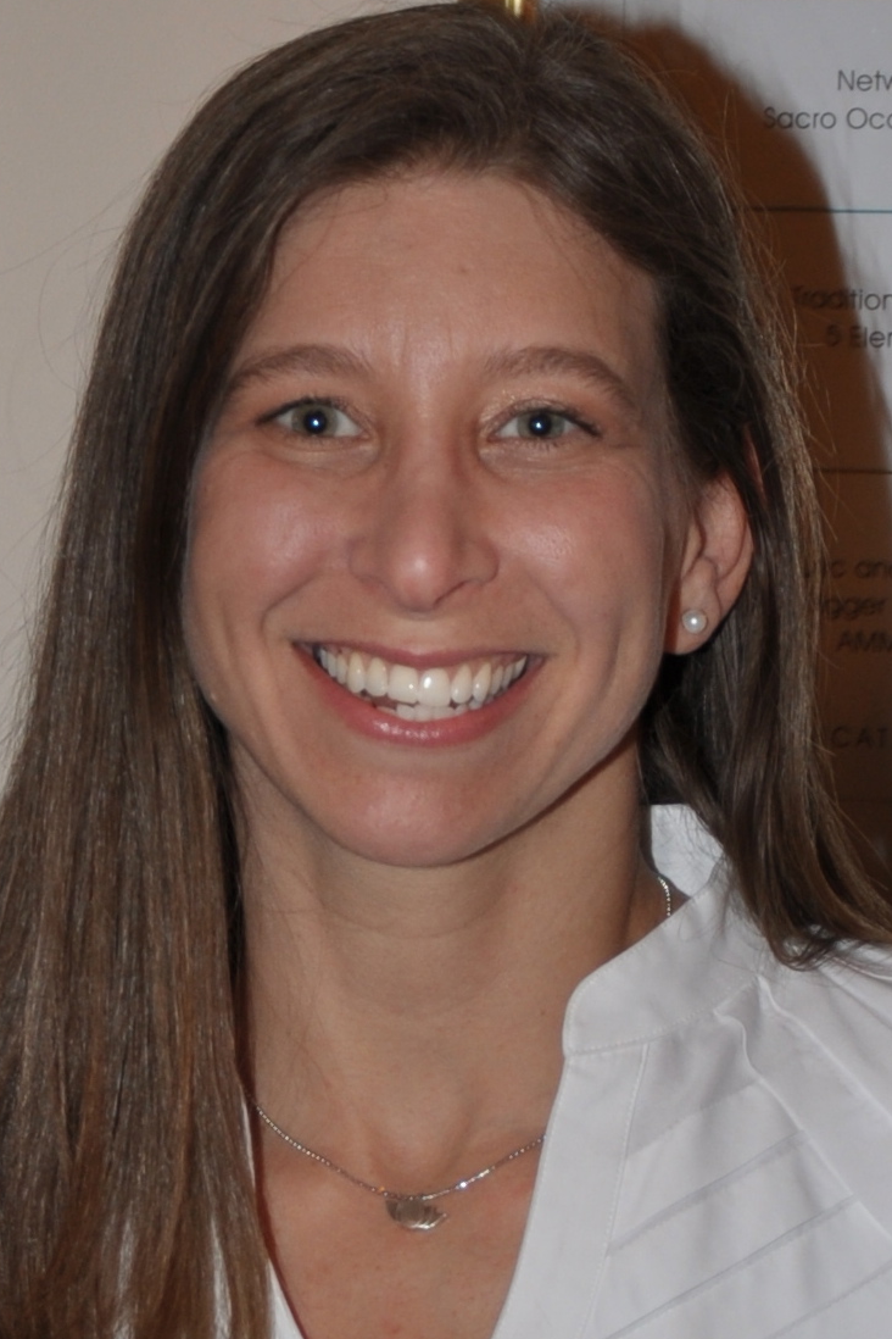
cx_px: 437
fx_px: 1710
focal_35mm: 46
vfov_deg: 42.7
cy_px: 656
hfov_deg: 29.2
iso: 200
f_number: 4.2
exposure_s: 1/30
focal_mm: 30
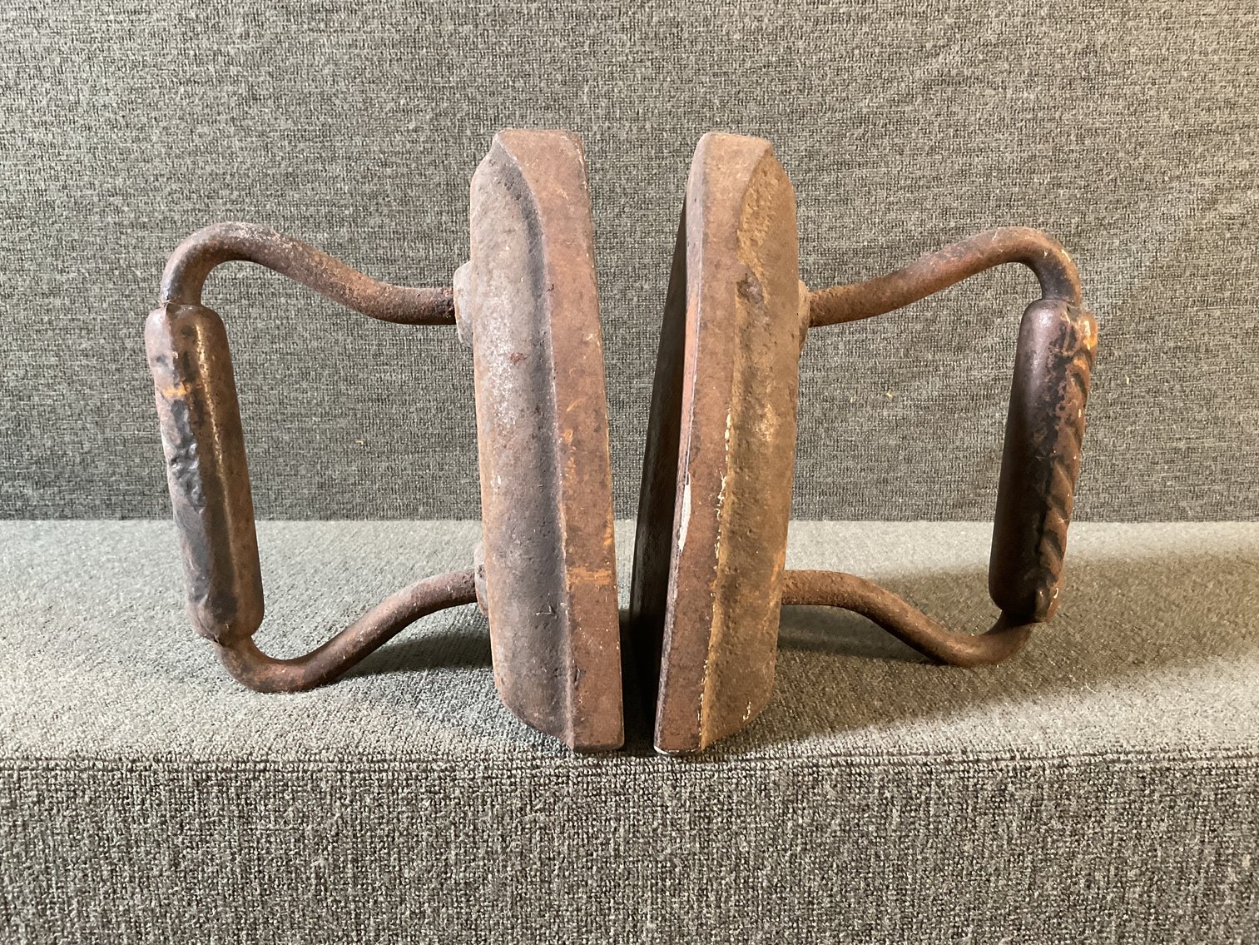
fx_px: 1055
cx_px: 630
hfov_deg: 61.7
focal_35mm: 29
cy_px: 472
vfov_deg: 48.2
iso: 250
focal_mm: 3
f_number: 1.8
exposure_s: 1/40
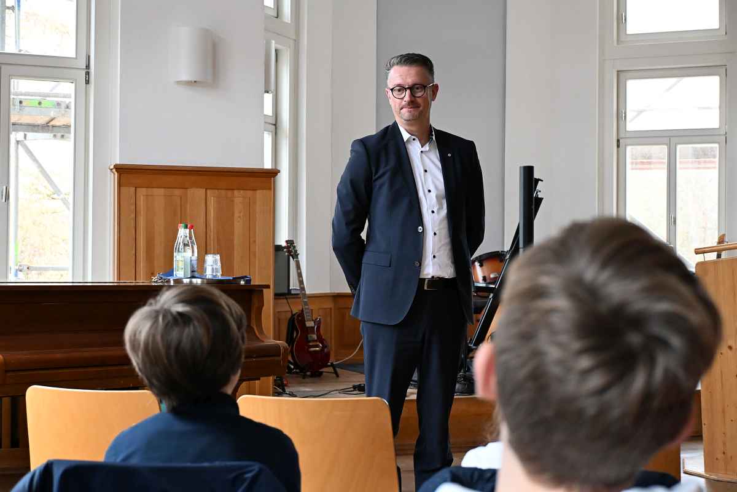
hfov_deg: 33.4
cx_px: 368
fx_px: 1228
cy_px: 246
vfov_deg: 22.6
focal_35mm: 60
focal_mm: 40
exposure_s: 1/200
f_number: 4.5
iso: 4500
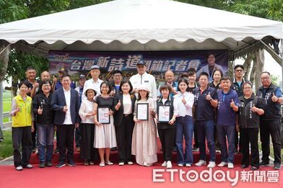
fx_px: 393
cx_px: 140
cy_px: 94
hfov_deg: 39.6
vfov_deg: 27.0
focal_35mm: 50
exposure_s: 1/400
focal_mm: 49
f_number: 4
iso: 200
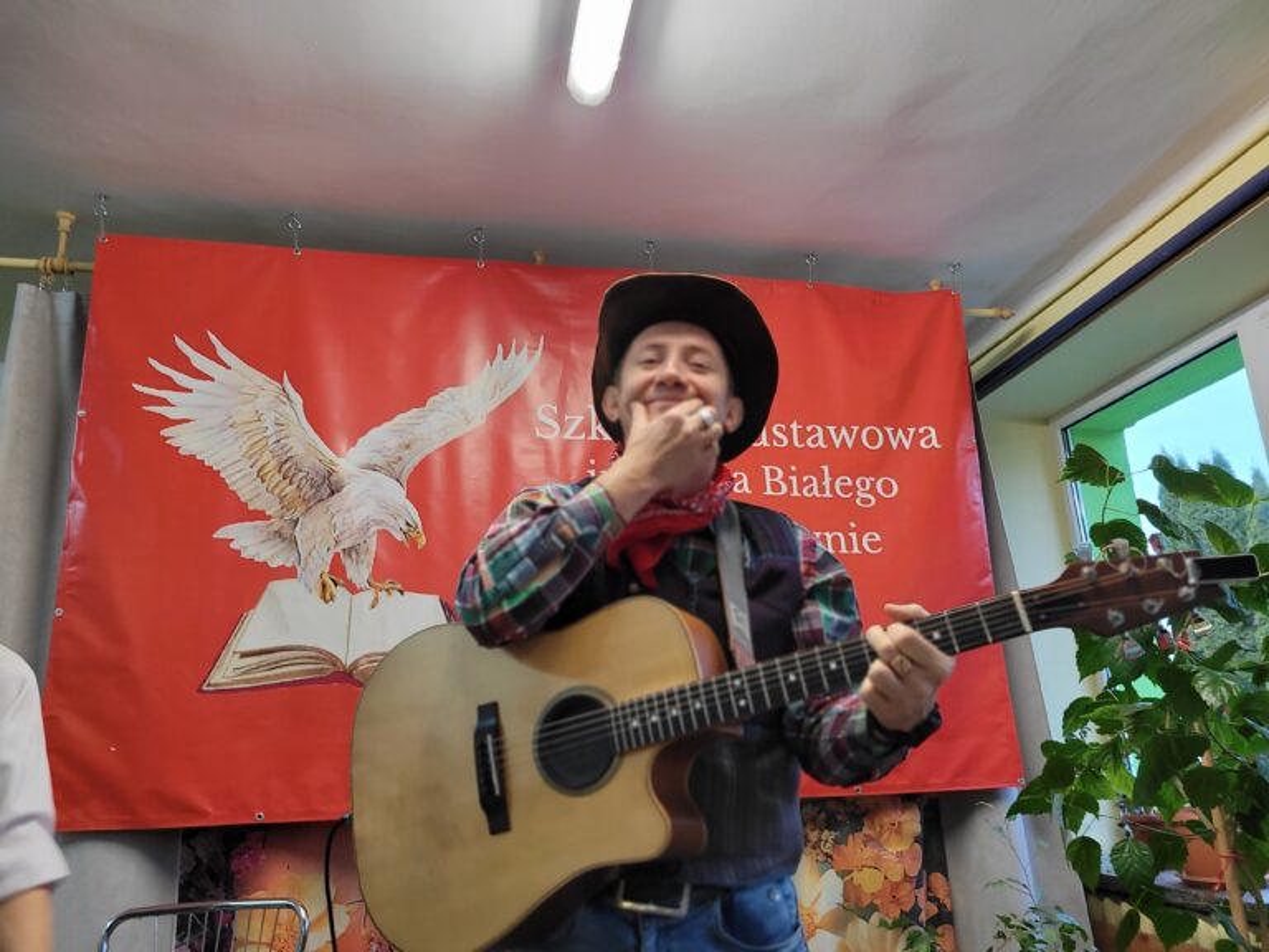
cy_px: 476
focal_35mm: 26
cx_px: 634
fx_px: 953
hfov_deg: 67.3
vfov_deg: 53.1
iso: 320
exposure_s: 1/33
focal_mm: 5.4
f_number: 1.8
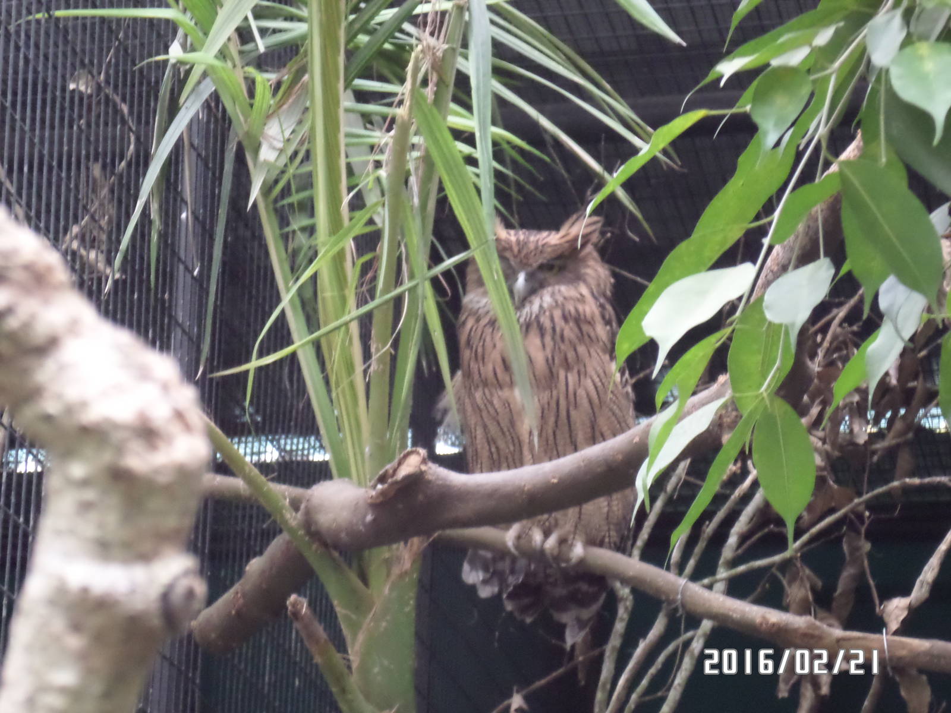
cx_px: 476
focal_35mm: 125
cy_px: 356
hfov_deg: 15.8
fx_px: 3434
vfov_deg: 11.9
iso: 640
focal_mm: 22.5
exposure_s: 1/10
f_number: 6.3
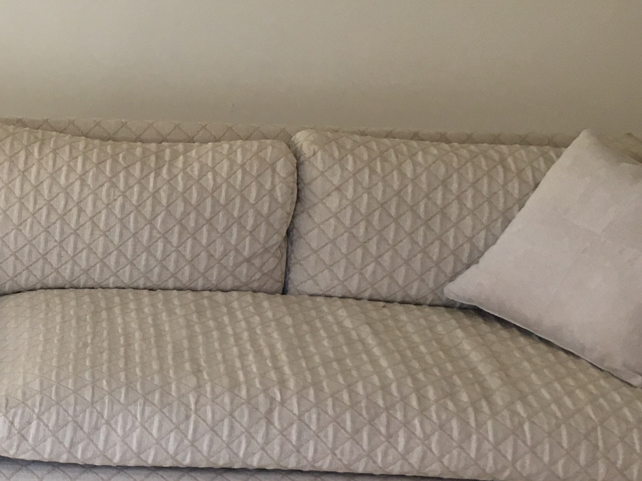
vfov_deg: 18.4
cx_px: -40
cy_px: 290
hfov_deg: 23.1
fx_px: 1483
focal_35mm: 80
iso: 64
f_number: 2.2
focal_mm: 4.15
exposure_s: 1/30
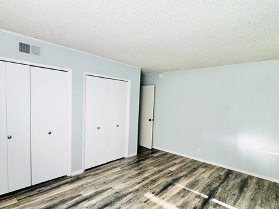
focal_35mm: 20
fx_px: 161
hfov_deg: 81.7
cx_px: 140
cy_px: 113
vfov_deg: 65.9
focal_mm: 2.22
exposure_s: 1/99
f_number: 2.2
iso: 64
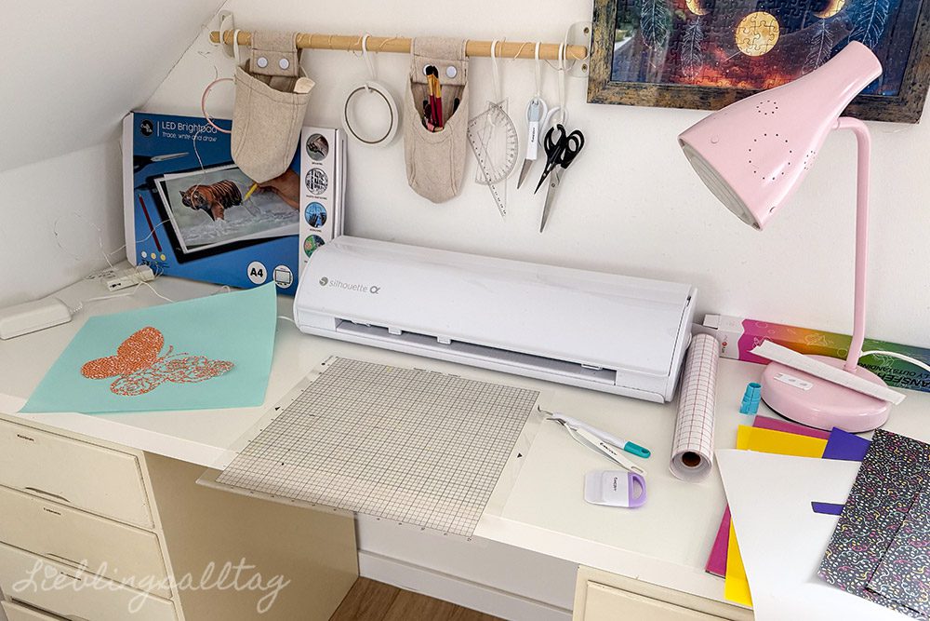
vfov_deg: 35.1
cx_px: 465
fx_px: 982
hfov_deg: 50.7
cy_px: 310
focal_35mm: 38
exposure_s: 1/160
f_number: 4
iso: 1600
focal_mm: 38
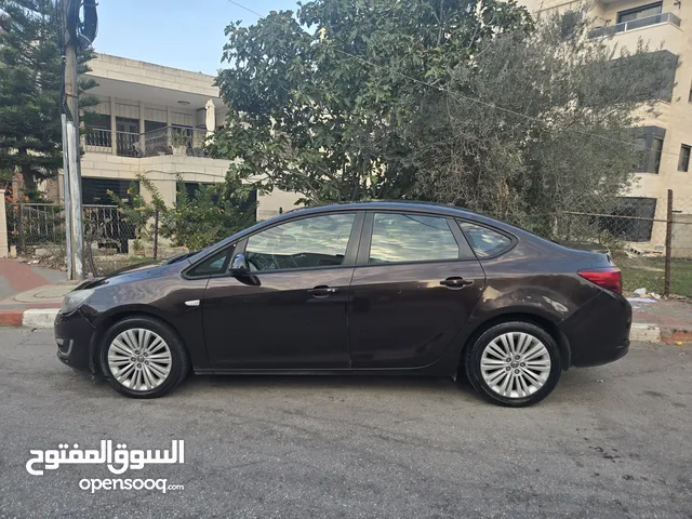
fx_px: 460
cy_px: 260
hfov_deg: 73.9
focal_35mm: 23
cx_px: 346
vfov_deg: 58.9
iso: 80
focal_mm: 5.4
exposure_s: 1/508
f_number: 1.8
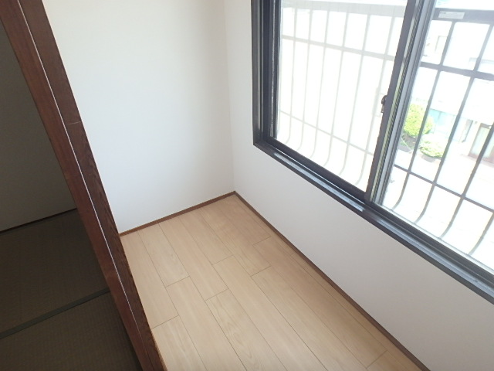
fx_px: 300
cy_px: 186
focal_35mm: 21
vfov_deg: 63.4
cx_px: 247
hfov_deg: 79.0
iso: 200
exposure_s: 1/50
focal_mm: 3.7
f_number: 3.5
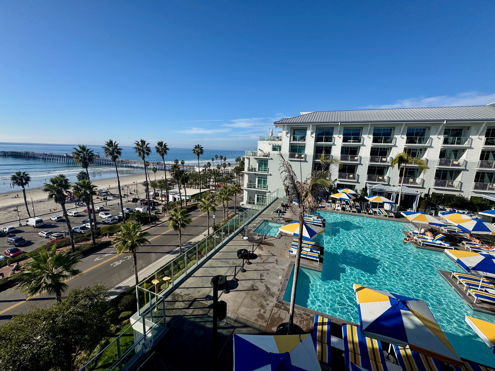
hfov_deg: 102.1
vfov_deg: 85.7
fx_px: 200
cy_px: 186
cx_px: 248
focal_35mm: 14
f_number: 2.2
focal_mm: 2.22
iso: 50
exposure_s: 1/2674
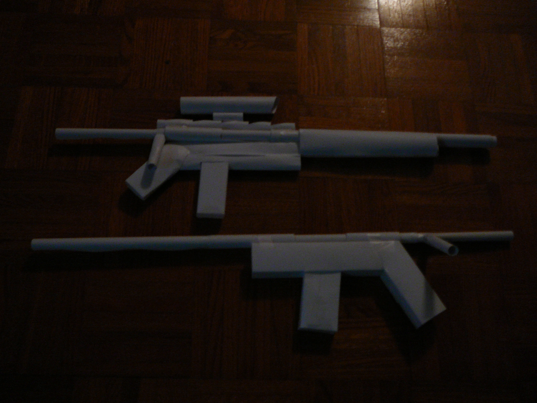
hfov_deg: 52.6
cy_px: 202
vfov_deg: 40.7
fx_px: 543
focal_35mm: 35
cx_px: 268
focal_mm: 5.2
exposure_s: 1/8
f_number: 2.8
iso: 200
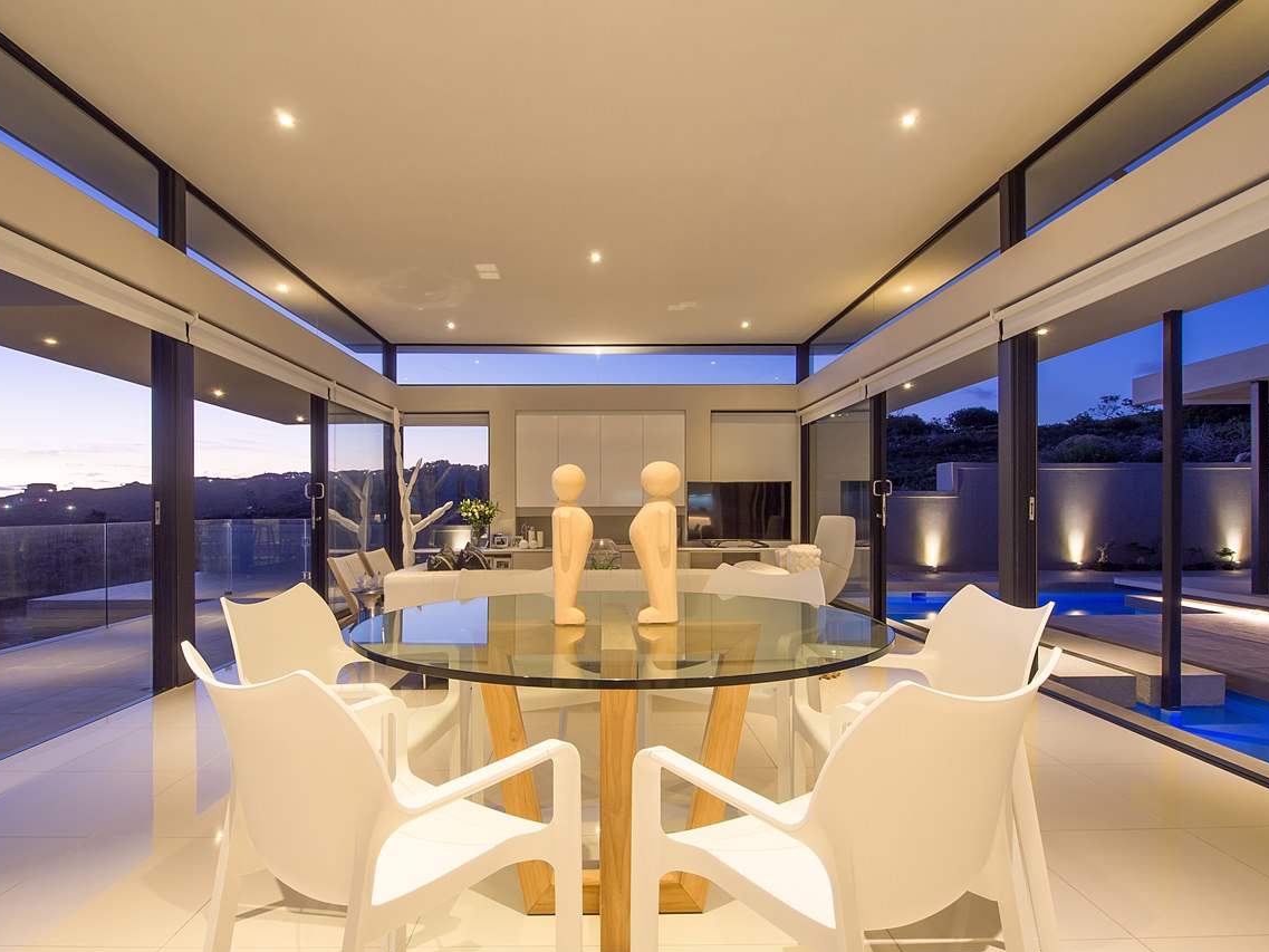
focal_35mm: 19
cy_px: 501
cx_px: 604
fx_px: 697
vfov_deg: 68.6
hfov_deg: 84.6
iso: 200
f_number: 9
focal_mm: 9
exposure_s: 1
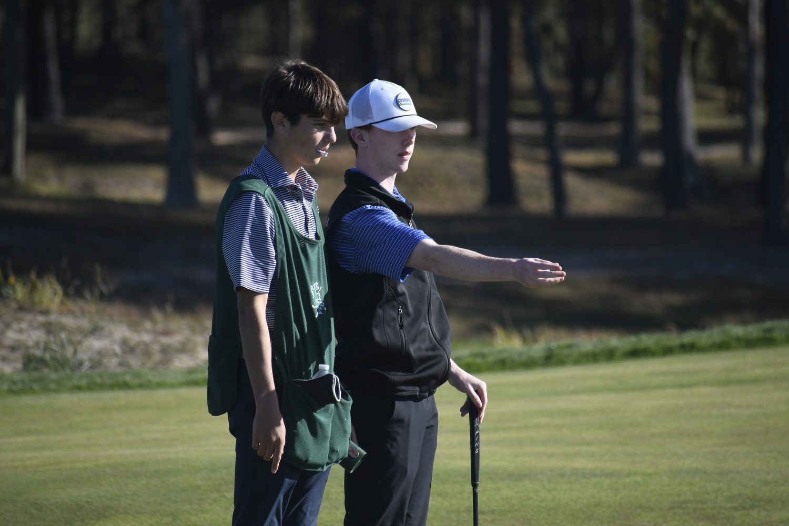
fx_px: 9862
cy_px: 263
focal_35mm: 450
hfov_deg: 4.6
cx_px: 394
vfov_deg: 3.1
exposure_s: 1/1250
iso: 400
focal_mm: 300
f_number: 6.3
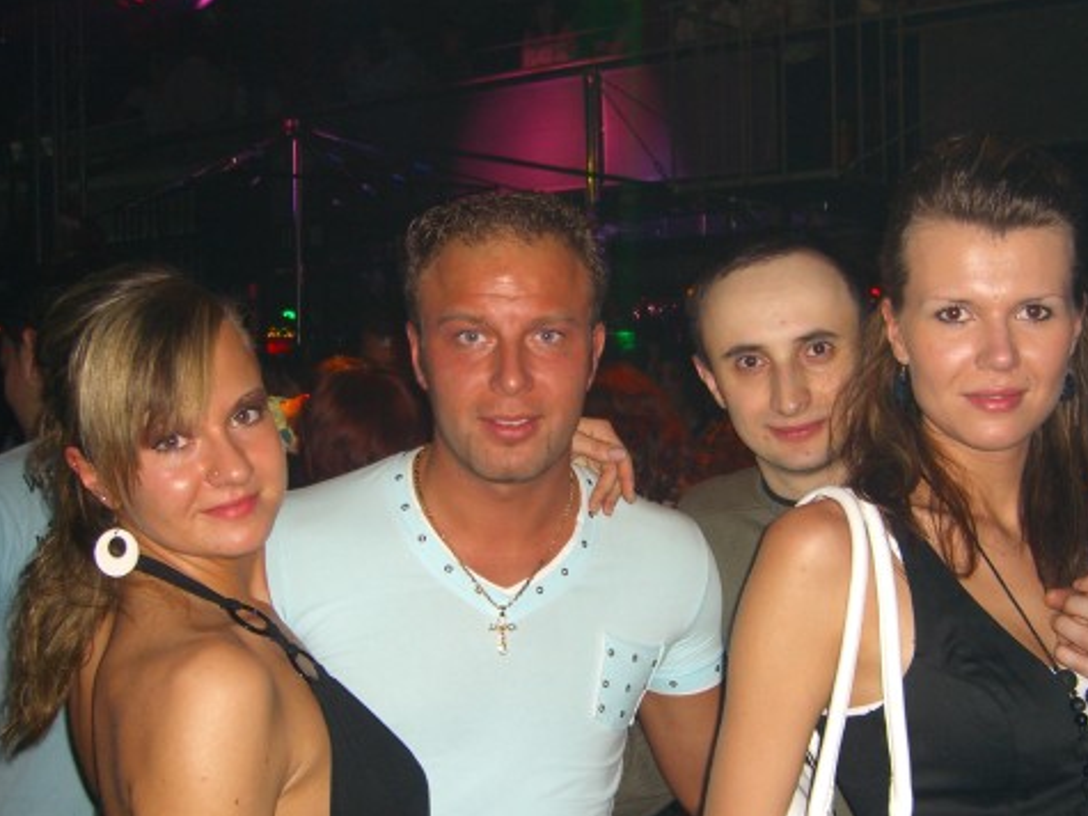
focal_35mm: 48
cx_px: 596
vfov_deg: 30.1
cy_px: 507
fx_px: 1508
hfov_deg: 39.6
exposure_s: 1/60
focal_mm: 7.9
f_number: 2.8
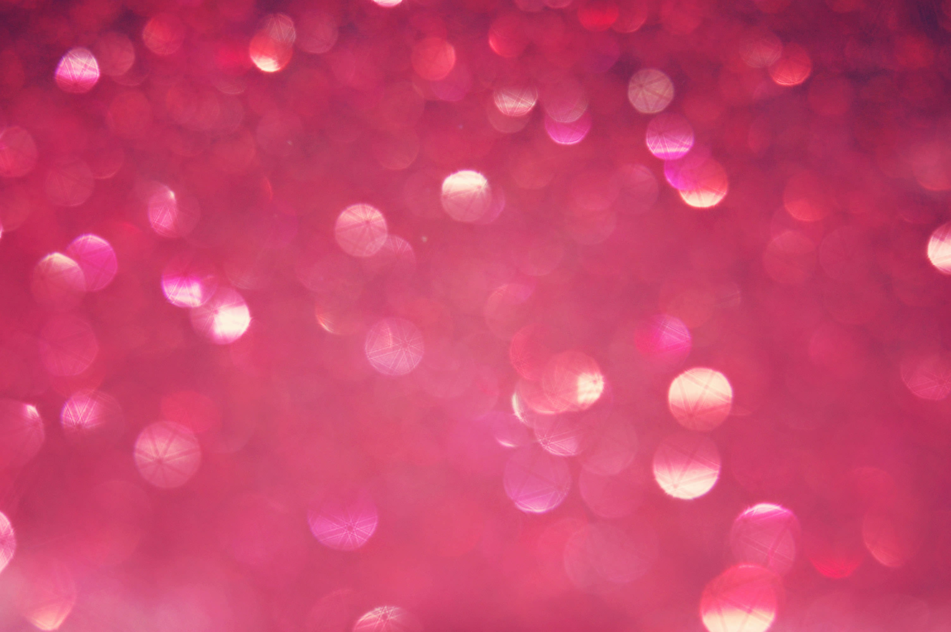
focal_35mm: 82
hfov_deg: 24.6
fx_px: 2177
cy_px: 316
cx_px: 476
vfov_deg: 16.5
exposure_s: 1/60
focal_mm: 55
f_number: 5.6
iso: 400
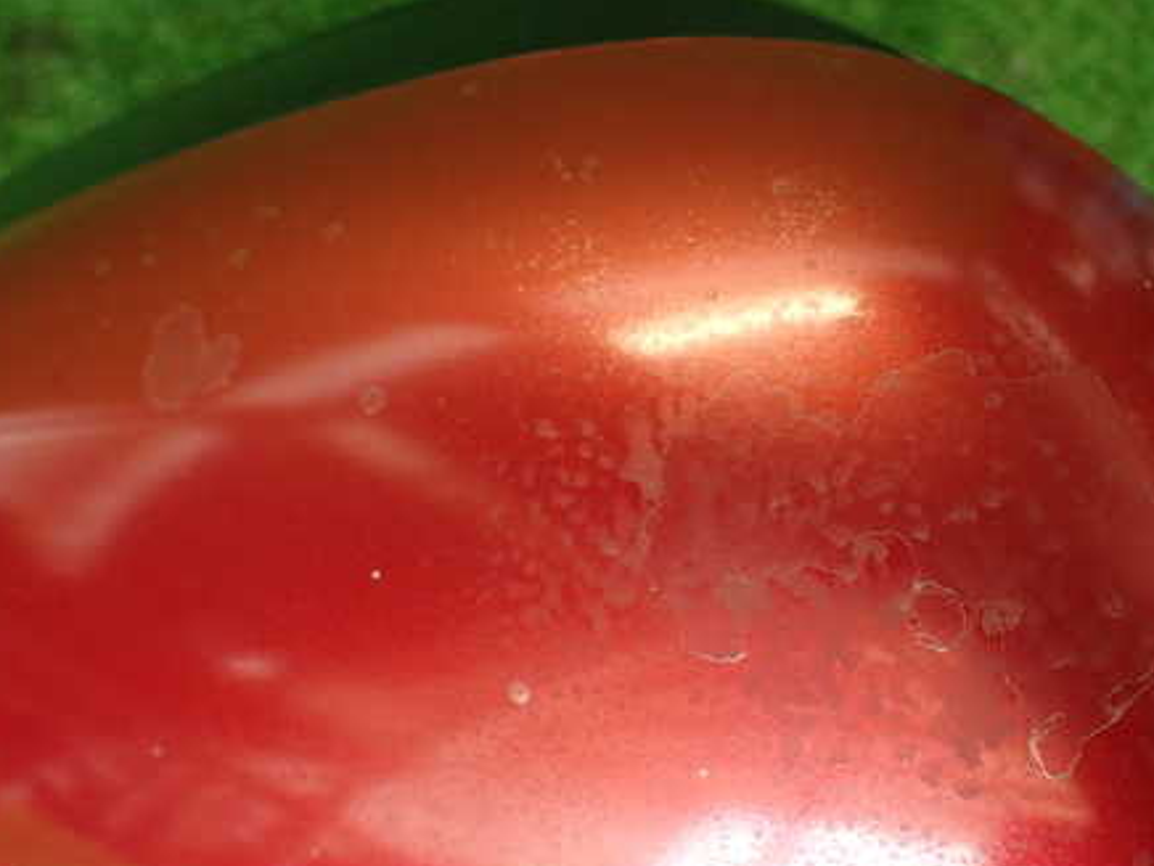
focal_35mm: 44
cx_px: 678
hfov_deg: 42.8
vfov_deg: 32.8
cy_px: 485
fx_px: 1467
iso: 200
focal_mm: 5.79
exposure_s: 1/60
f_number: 2.4
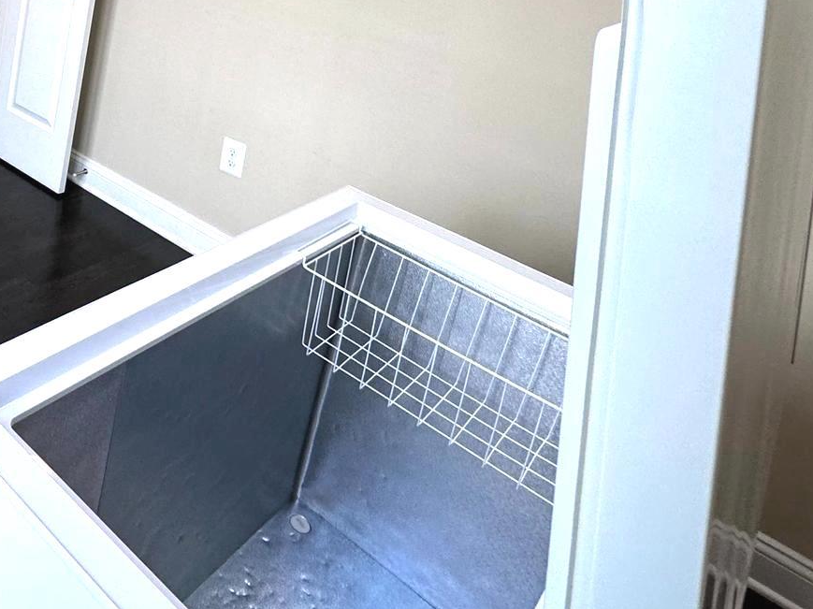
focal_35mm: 33
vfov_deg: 37.9
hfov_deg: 47.6
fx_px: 775
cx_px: 31
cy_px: -9
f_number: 2.2
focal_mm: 2.22
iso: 100
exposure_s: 1/120
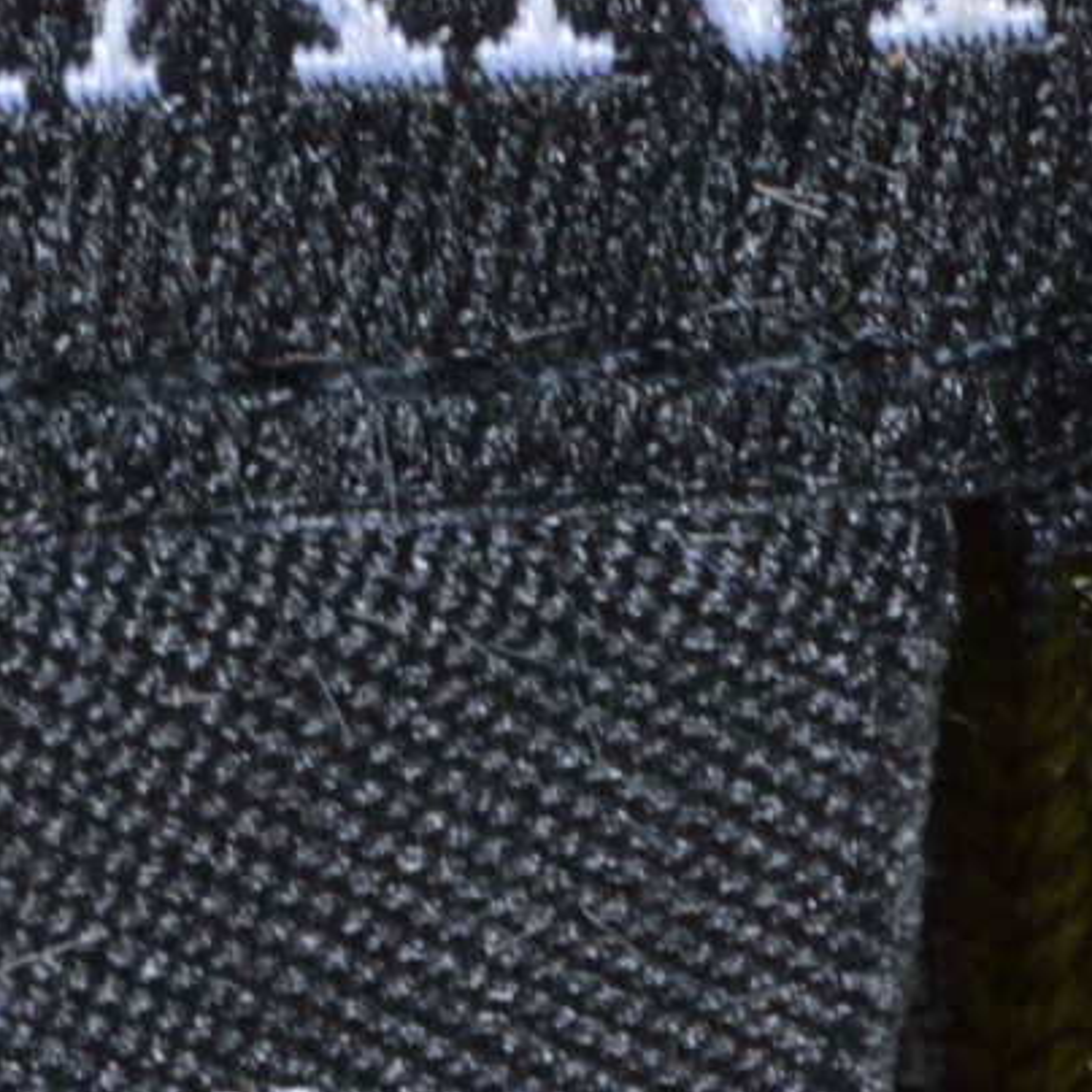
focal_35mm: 522
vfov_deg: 3.4
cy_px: 876
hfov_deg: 3.3
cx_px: -524
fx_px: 18636
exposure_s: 1/125
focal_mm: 55
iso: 200
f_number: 18
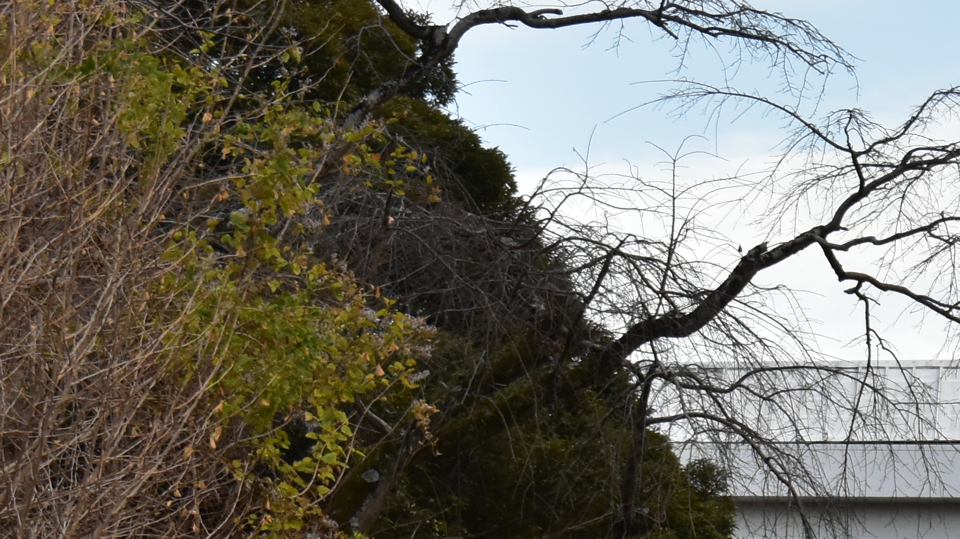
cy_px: 753
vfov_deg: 4.6
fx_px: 6735
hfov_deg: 8.0
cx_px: 1333
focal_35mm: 265
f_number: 8
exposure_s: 1/400
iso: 800
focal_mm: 55
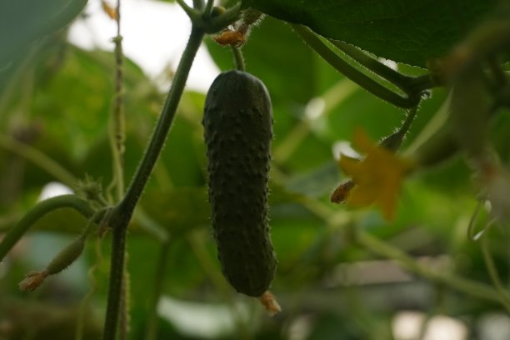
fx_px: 1062
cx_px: 255
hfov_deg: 27.0
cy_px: 170
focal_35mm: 75
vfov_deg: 18.2
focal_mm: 75
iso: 4000
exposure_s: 1/160
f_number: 6.3
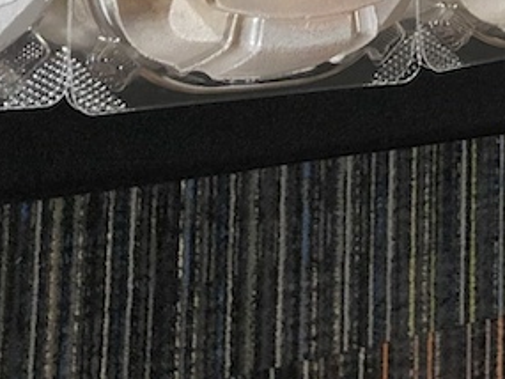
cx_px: 643
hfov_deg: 15.9
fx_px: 1722
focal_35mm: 118
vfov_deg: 11.2
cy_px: -414
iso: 40
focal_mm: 3.99
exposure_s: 1/30
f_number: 1.8
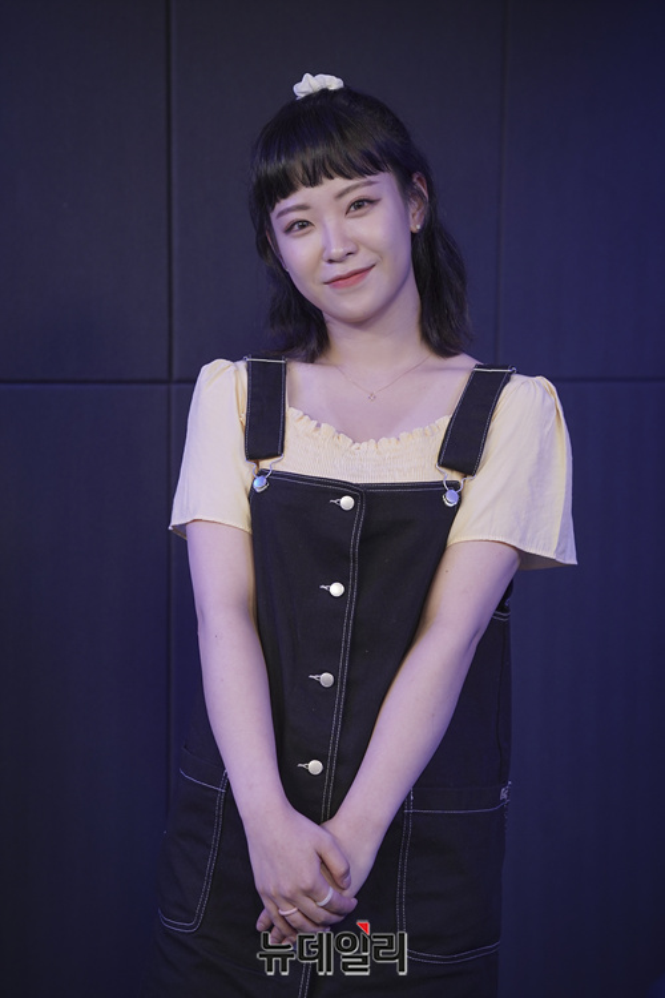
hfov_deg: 23.0
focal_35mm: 59
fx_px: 1635
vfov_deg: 33.9
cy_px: 499
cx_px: 332
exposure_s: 1/160
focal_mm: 59
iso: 800
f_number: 3.5
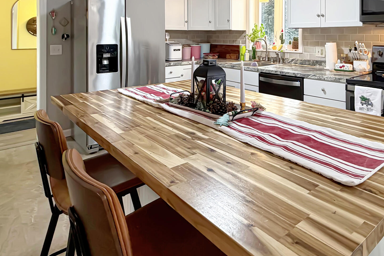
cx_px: 245
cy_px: 38
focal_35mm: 27
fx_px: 288
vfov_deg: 44.7
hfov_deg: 66.2
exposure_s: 1/60
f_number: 2.2
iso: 250
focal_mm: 2.22
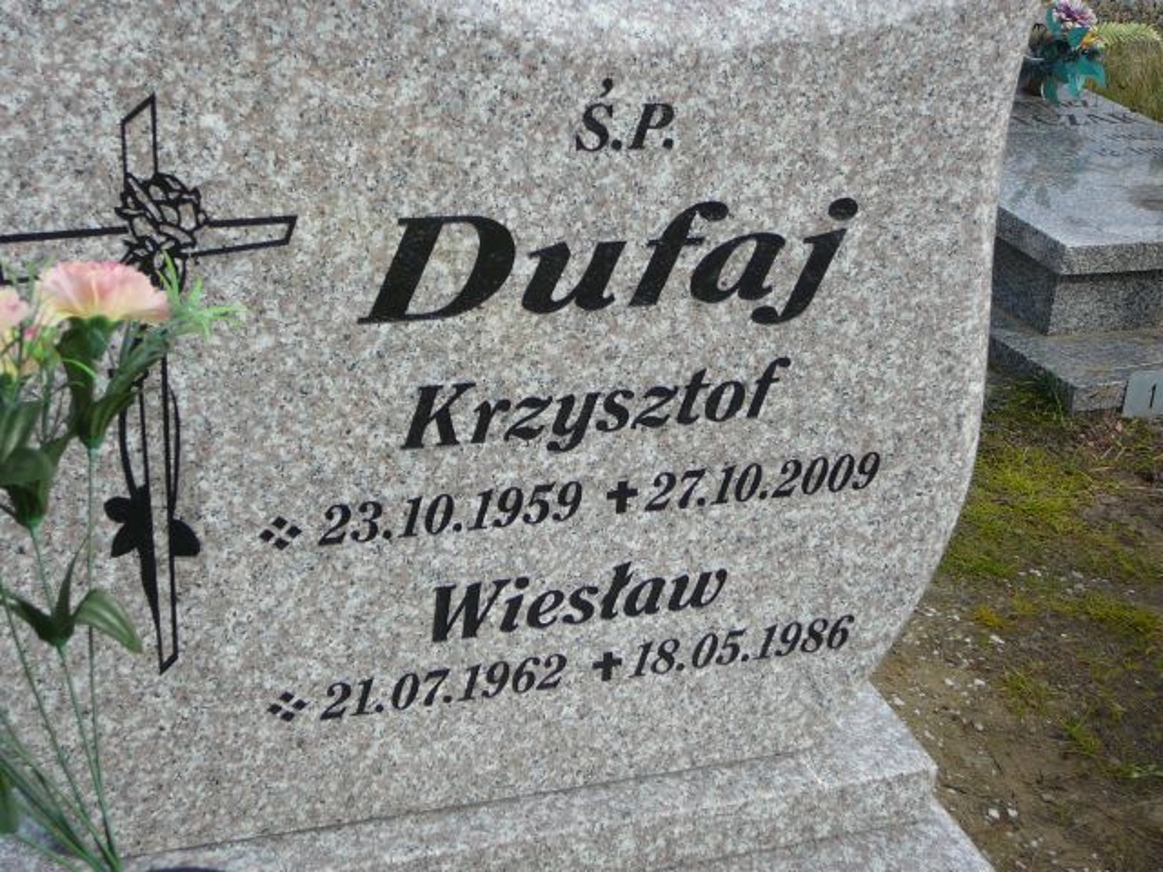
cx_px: 582
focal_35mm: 49
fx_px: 1646
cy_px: 436
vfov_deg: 29.7
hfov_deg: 38.9
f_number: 3.4
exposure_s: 1/500
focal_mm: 7.3
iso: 80
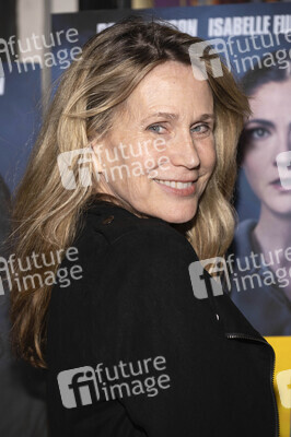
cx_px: 146
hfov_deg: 11.4
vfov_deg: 17.1
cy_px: 218
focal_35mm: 120
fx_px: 1457
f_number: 5.6
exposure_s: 1/200
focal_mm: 120
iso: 800
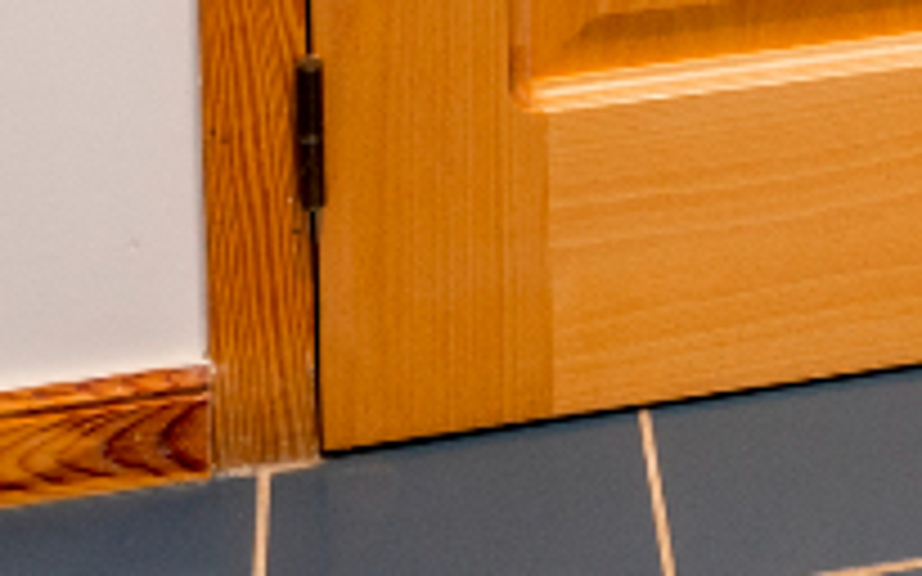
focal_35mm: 129
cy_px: -1436
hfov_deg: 14.9
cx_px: 1444
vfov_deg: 7.9
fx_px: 3241
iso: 100
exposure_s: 1/2
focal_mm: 16
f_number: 11
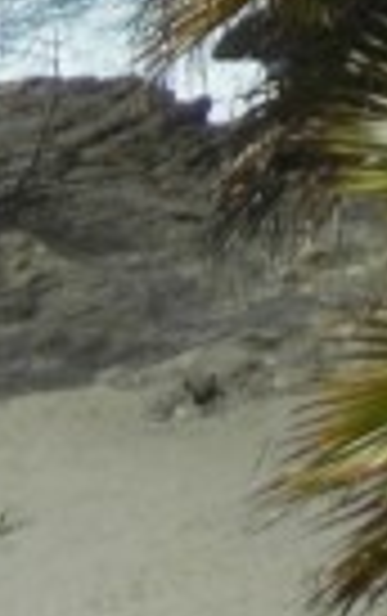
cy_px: -1003
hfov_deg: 5.3
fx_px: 3987
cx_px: 1112
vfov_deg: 8.0
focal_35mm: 237
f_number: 7
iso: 160
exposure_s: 1/791
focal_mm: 5.4
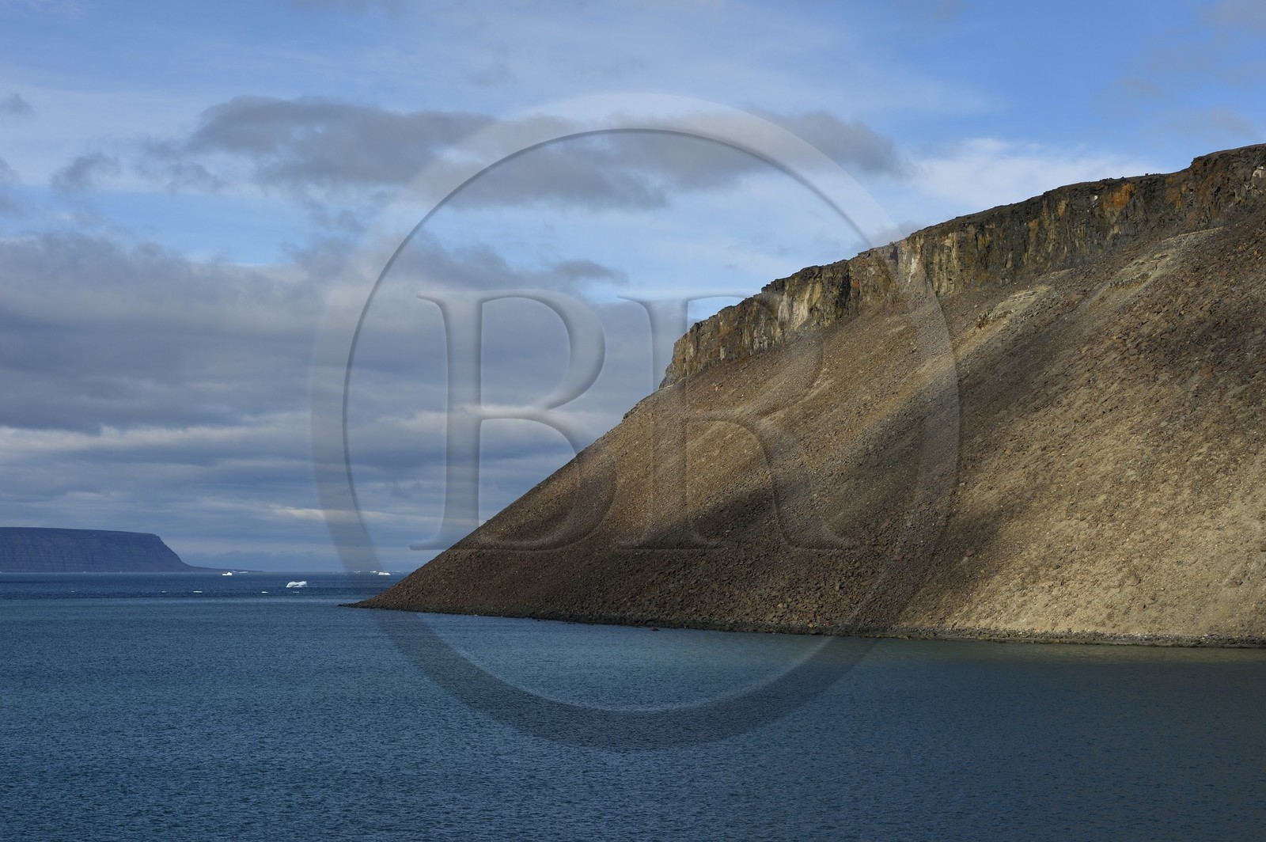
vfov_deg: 19.4
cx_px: 633
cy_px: 421
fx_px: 2460
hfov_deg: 28.9
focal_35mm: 70
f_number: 14
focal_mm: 70
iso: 200
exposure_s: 1/320
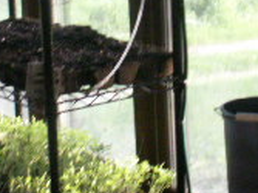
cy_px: 65
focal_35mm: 134
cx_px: 175
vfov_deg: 11.0
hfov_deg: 14.7
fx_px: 998
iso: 160
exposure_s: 1/20
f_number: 2.8
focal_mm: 5.86
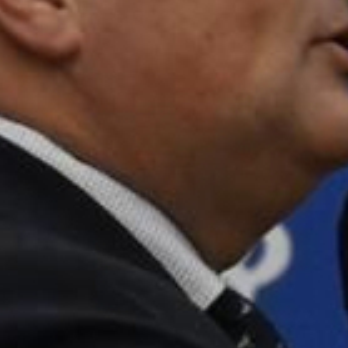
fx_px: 14024
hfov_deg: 1.4
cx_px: 794
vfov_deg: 1.4
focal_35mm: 1233
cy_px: 537
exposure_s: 1/250
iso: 4000
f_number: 5
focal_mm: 84
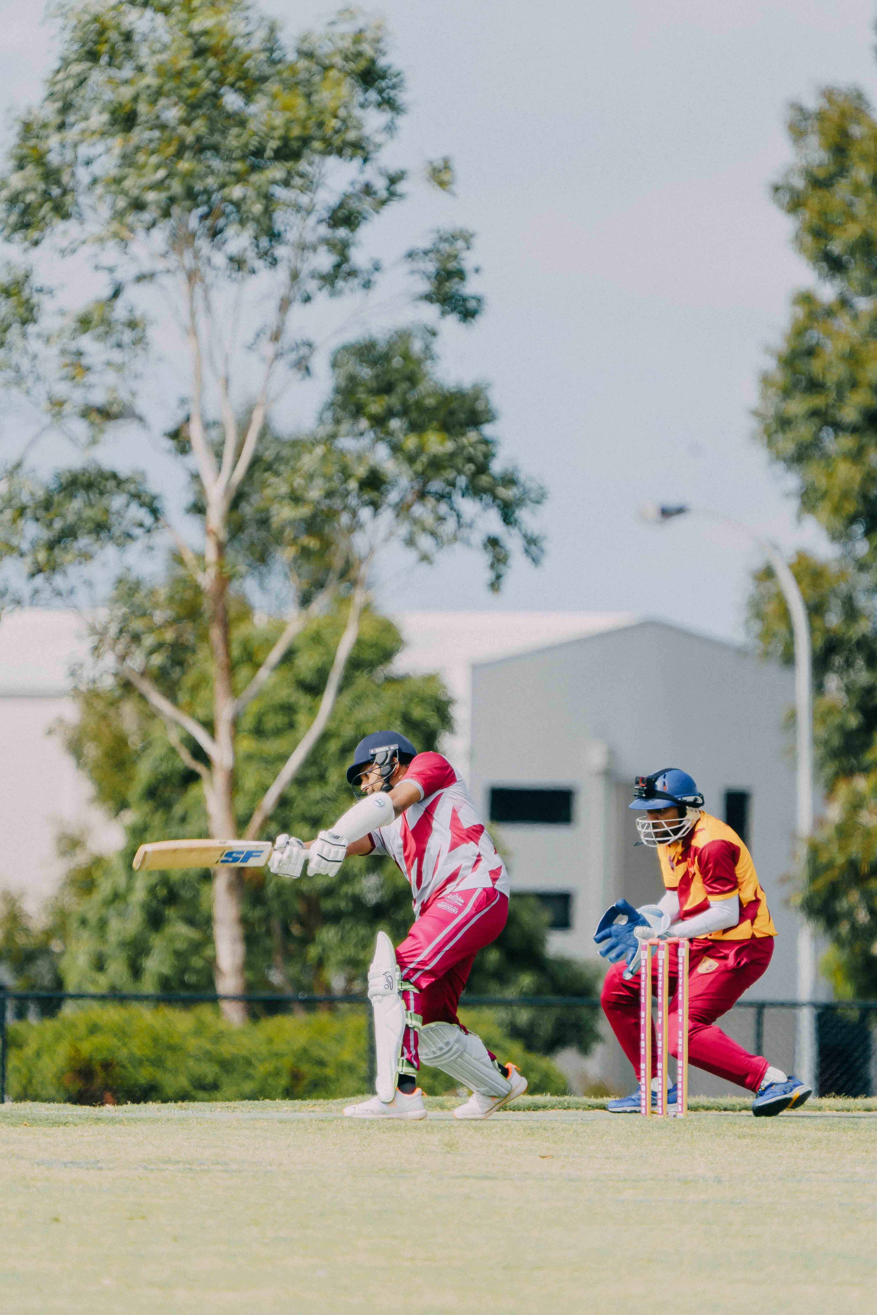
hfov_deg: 2.3
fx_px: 21923
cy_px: 658
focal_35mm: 600
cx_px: 438
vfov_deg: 3.4
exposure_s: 1/640
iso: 250
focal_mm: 600
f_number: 6.3
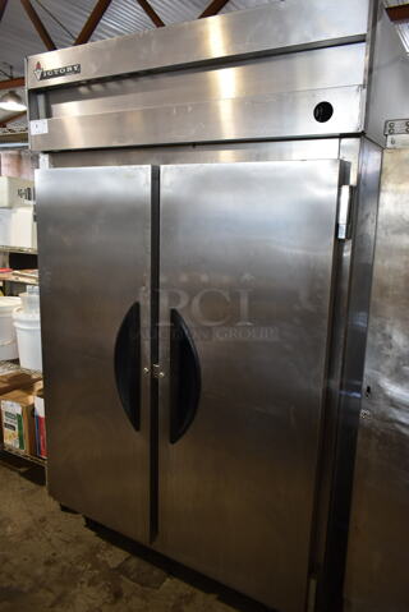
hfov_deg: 48.0
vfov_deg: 67.4
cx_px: 204
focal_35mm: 27
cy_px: 306
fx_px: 459
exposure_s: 1/30
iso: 640
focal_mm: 18
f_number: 3.5
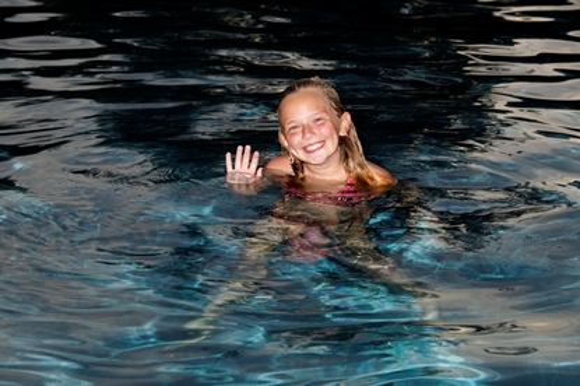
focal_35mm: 90
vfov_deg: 15.2
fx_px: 1449
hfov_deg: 22.6
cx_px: 290
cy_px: 193
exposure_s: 1/200
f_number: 7.1
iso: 100
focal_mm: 60
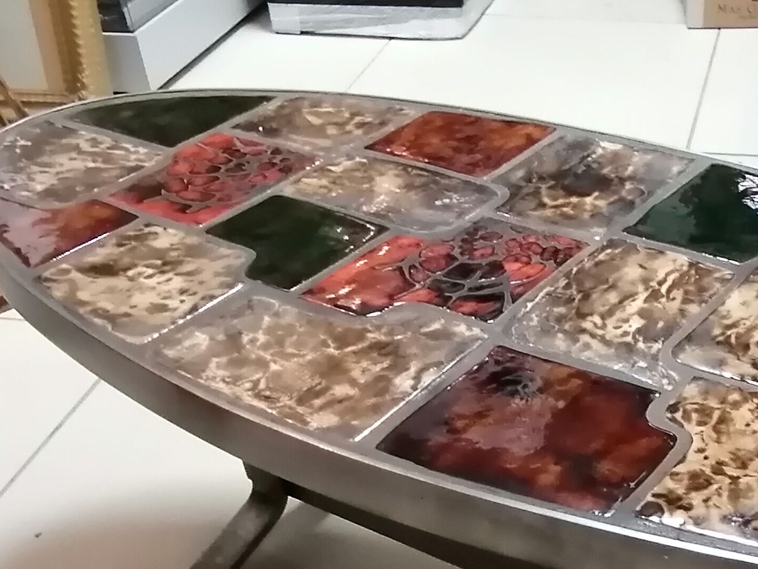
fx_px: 1248
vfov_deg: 25.1
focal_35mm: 57
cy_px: 475
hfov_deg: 32.4
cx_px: 658
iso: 400
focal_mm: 1.78
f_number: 2.4
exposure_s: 1/25
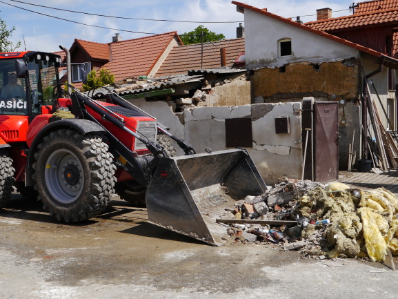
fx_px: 494
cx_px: 134
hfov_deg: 43.3
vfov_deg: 33.6
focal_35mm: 43
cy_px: 152
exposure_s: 1/500
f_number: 8
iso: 160
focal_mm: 15
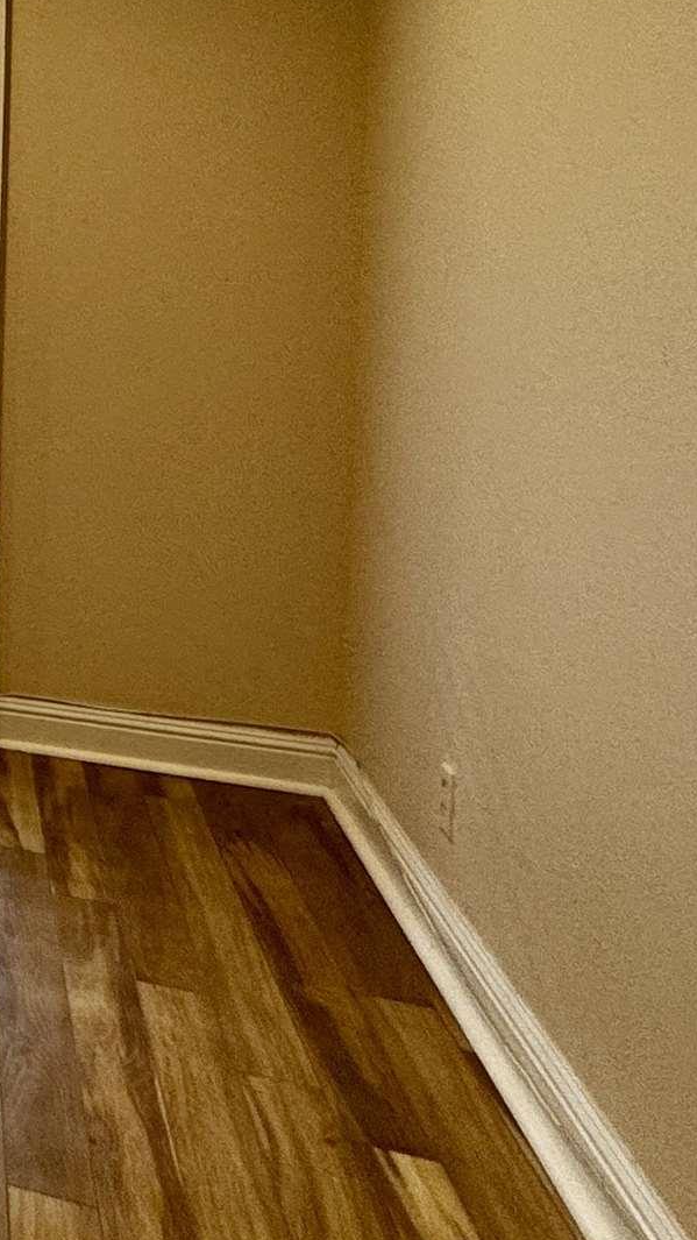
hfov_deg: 15.3
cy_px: 302
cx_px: -958
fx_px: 1446
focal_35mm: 44
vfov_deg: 44.7
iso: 125
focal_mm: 2.22
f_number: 2.2
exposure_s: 1/120
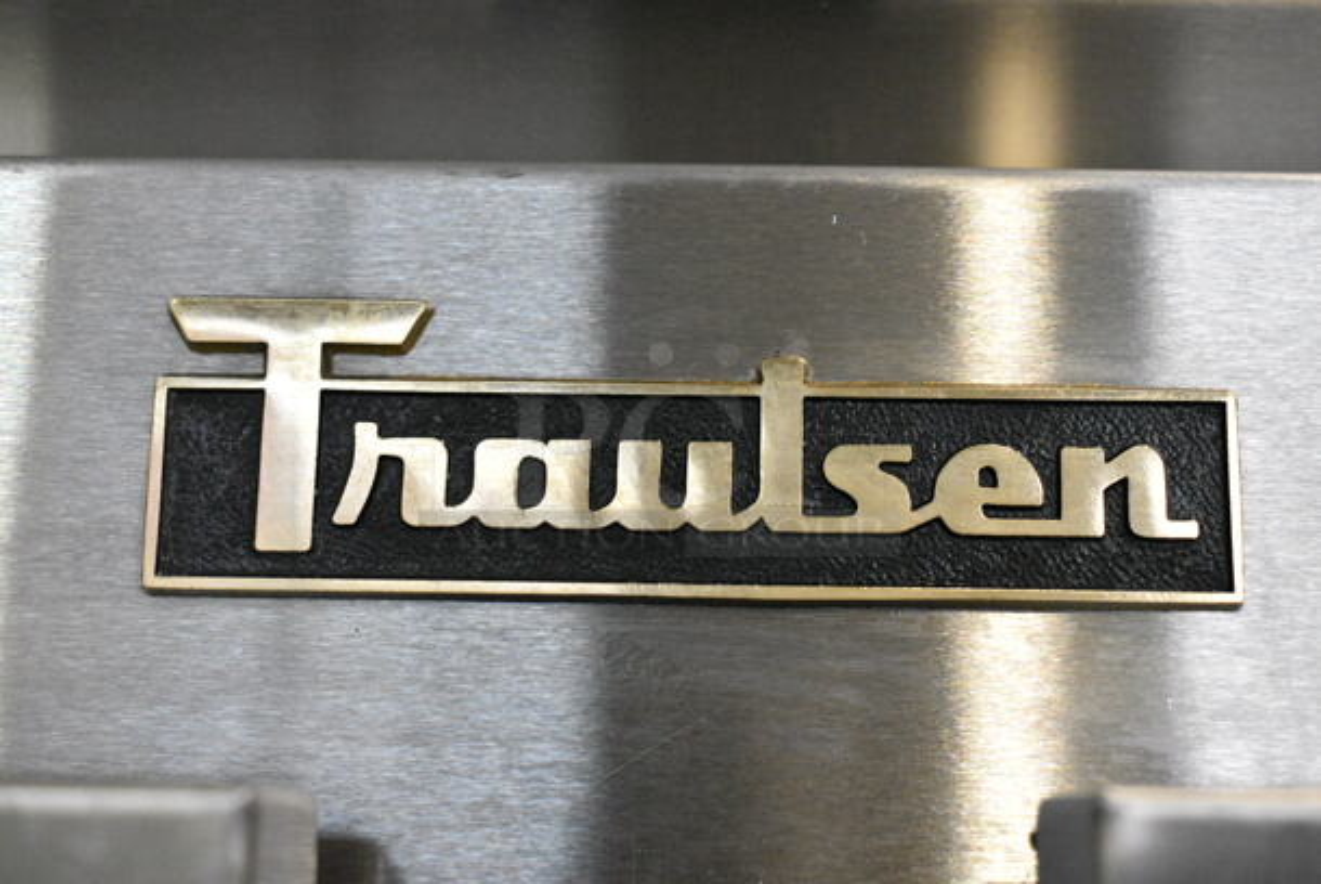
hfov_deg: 38.8
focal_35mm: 51
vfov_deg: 26.5
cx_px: 660
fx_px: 1873
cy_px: 442
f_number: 5.6
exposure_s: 1/500
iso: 6400
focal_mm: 34
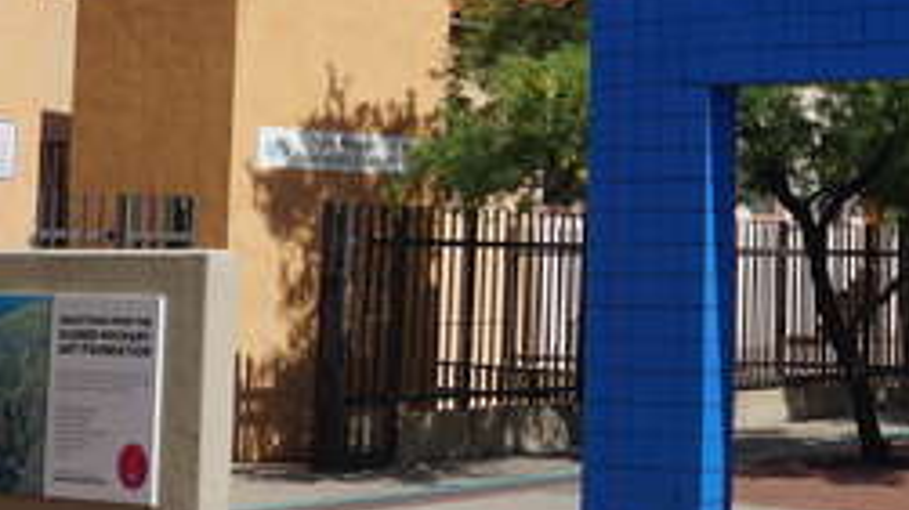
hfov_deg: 19.8
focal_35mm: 100
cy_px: 49
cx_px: 1155
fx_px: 2410
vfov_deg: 12.0
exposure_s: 1/200
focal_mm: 20
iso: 100
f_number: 11
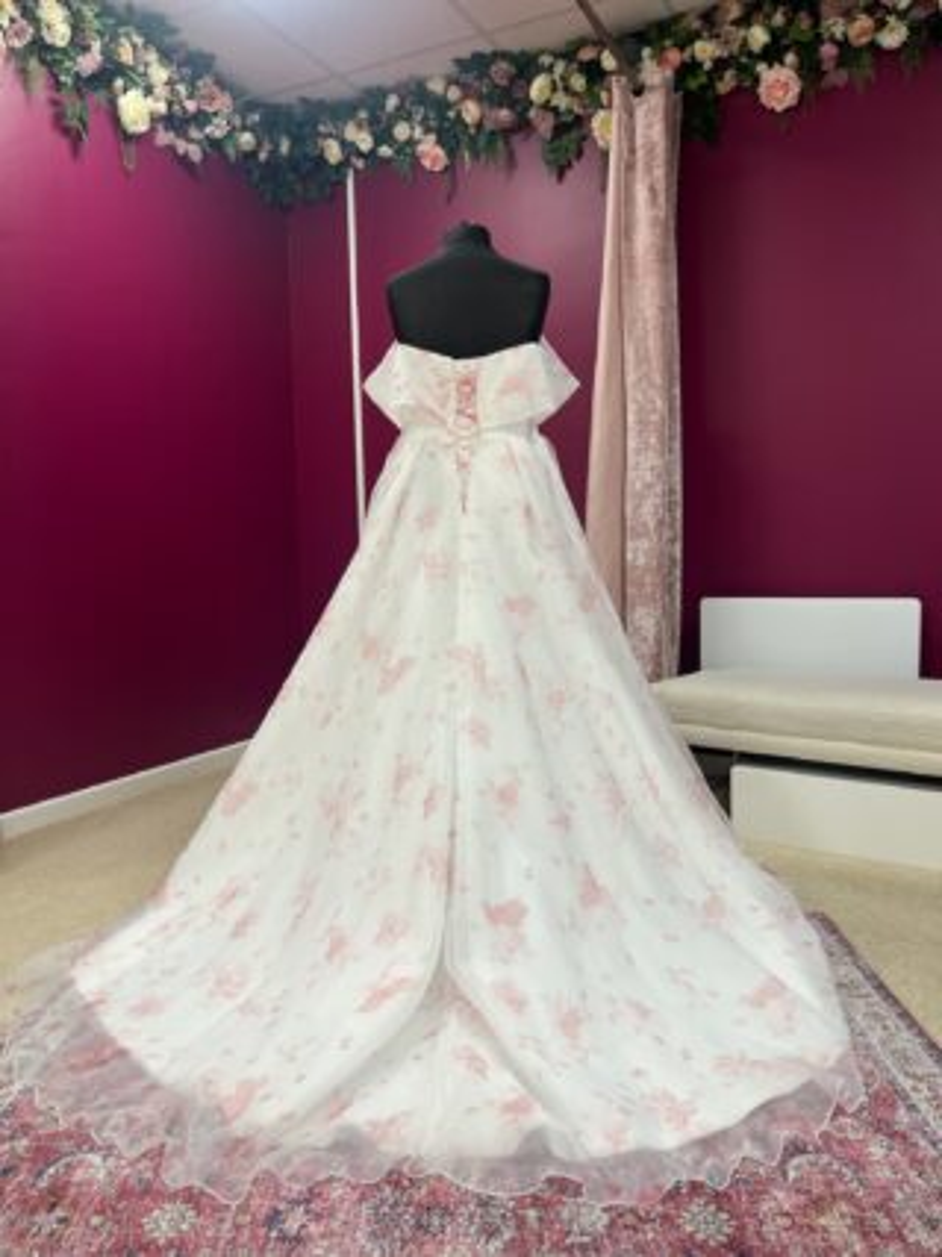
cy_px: 628
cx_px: 471
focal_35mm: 26
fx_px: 944
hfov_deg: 53.0
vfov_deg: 67.3
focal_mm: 5.1
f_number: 1.6
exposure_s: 1/100
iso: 80
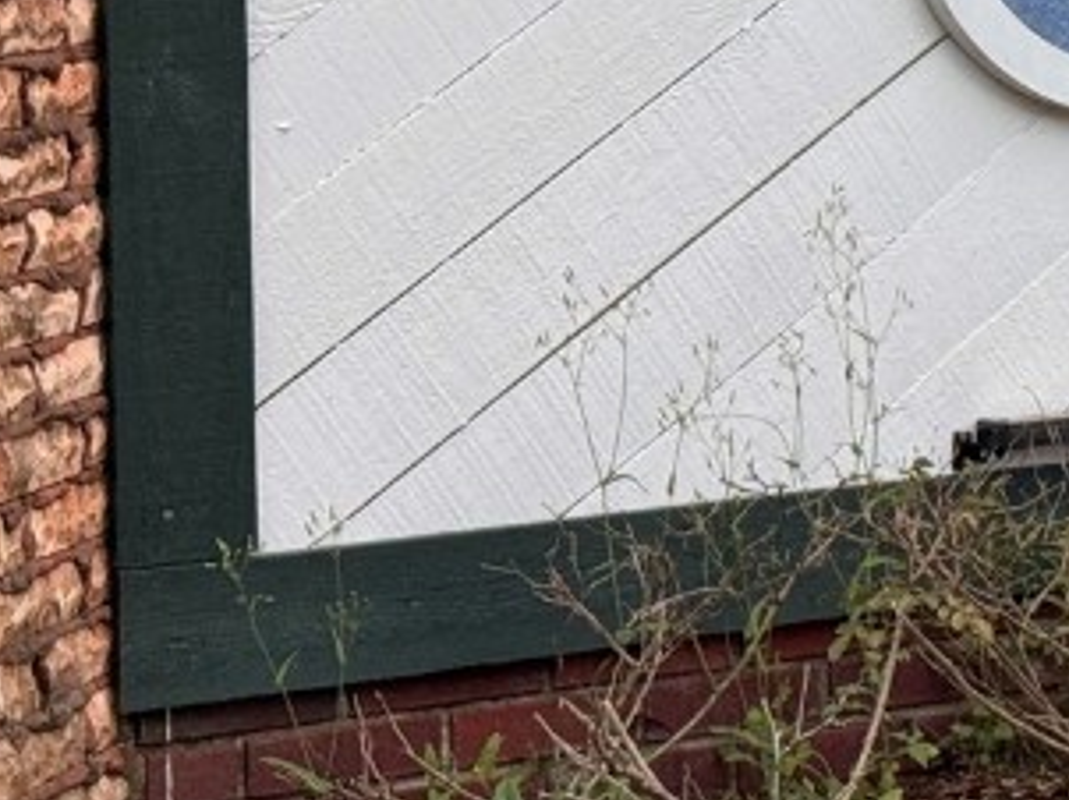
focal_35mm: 163
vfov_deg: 9.0
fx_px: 5030
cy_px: -32
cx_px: 1642
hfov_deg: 11.6
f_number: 1.78
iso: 80
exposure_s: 1/121
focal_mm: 6.76
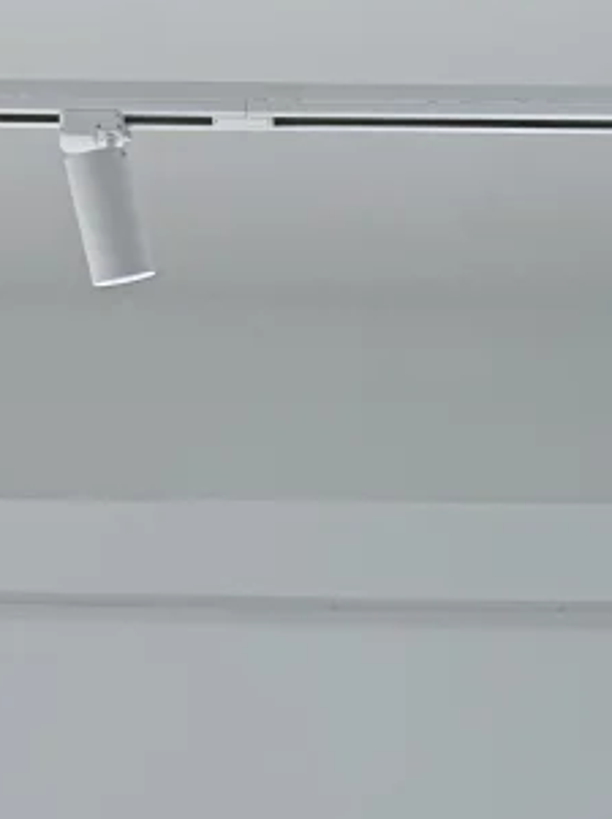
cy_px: 1709
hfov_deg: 12.7
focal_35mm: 115
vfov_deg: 14.0
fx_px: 2717
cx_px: 568
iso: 100
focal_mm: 6.76
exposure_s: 1/100
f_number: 1.78
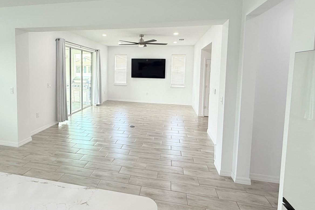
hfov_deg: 83.4
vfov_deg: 61.3
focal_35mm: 20
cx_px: 134
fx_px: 175
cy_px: 82
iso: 125
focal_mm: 2.22
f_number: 2.2
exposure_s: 1/99
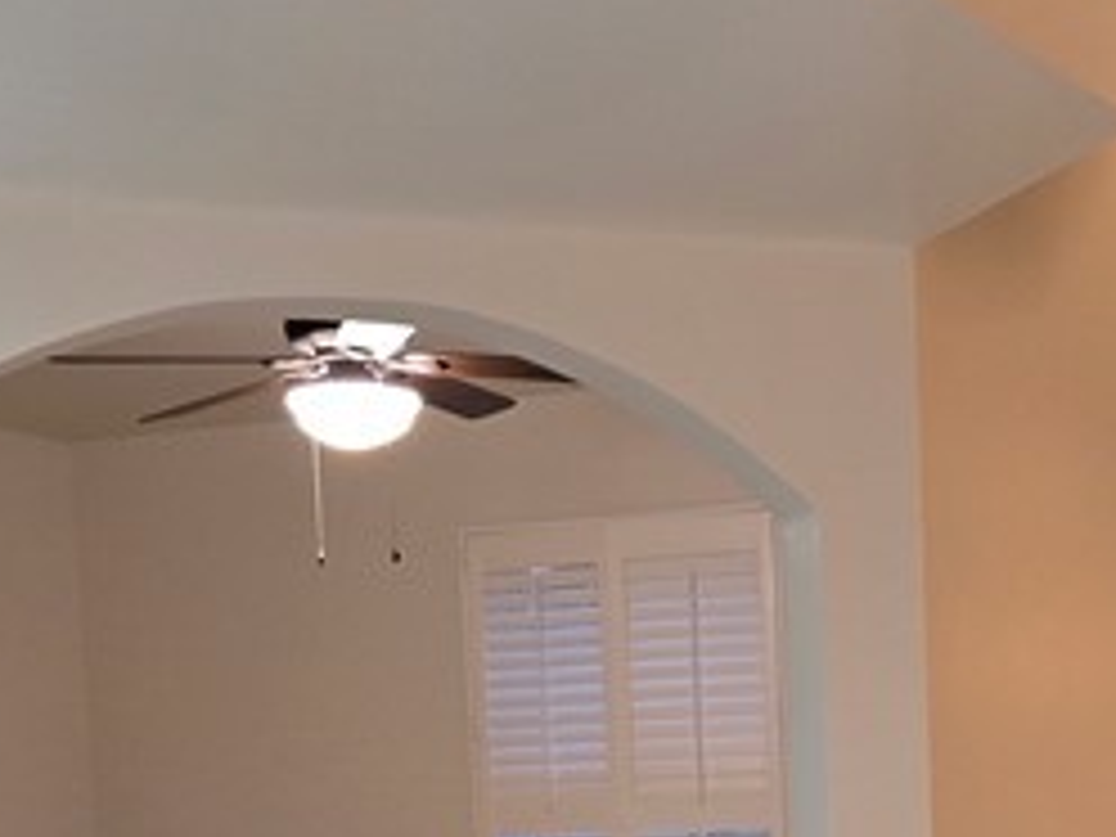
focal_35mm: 95
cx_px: 936
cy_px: 1170
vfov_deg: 14.7
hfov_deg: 20.4
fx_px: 3063
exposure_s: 1/120
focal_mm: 6.3
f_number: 1.7
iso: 500
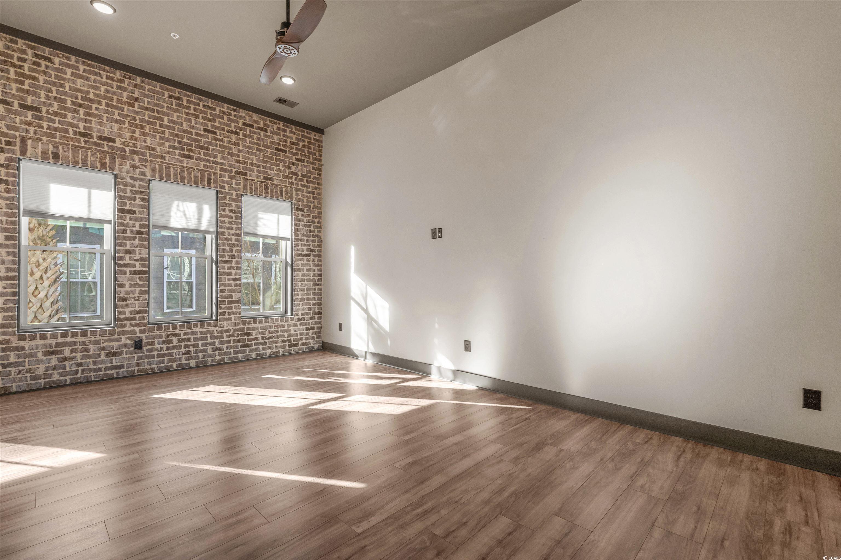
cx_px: 420
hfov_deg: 96.7
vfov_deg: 73.7
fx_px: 374
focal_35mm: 16
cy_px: 280
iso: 1250
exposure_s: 1/60
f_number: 8
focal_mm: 16
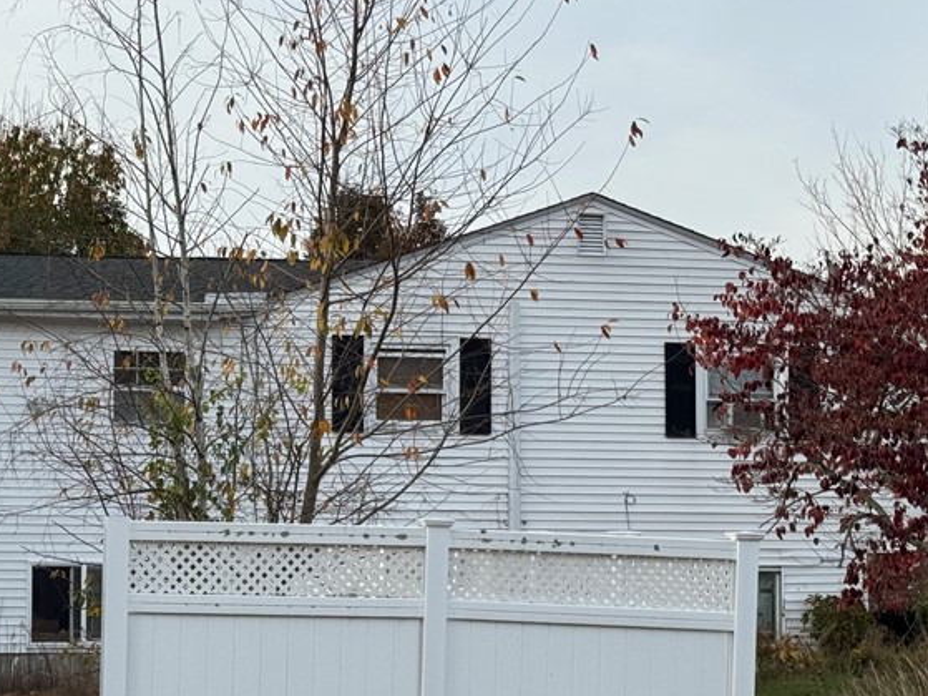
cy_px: 460
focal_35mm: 88
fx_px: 2359
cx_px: 189
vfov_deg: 16.7
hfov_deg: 22.0
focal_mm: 6.76
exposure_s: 1/1339
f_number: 1.78
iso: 64
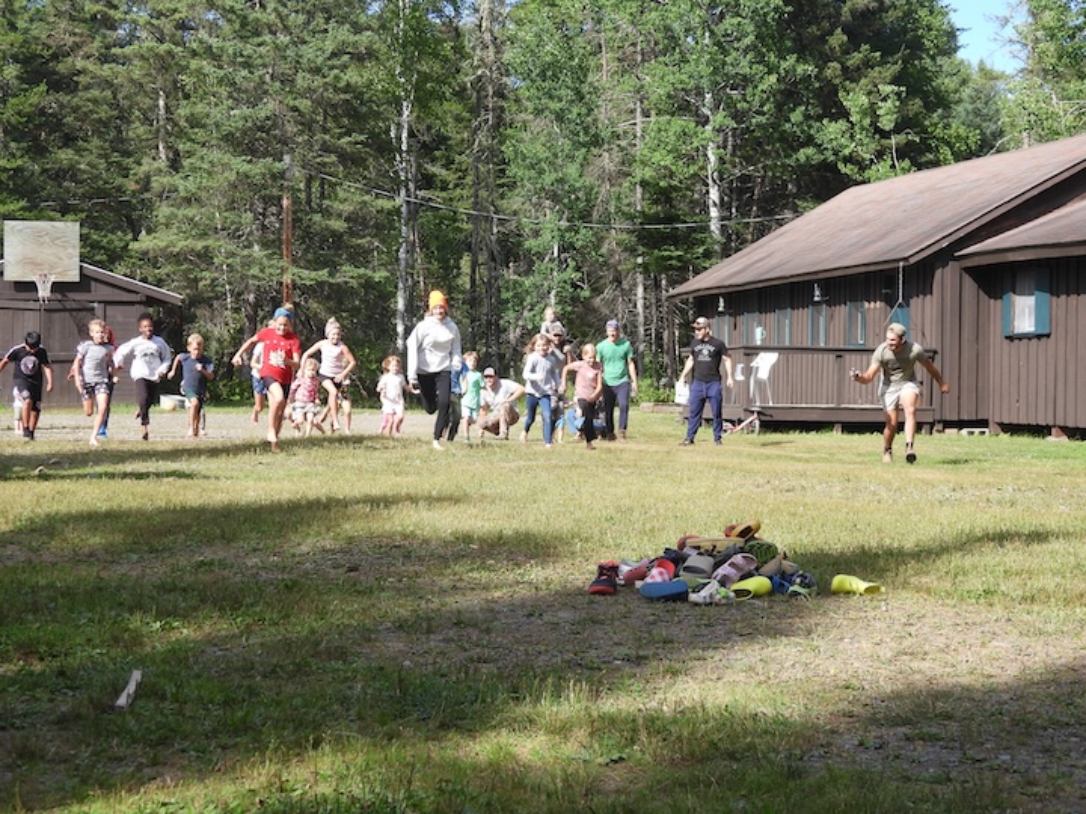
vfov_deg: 19.6
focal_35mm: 75
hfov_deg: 26.0
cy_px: 407
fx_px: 2353
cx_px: 543
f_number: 3.5
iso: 100
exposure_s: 1/400
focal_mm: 13.4
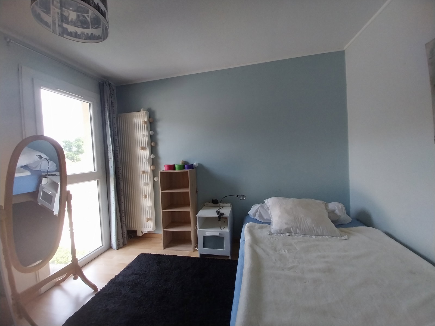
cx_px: 218
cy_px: 163
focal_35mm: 13
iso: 80
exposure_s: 1/60.2
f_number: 2.2
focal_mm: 1.13
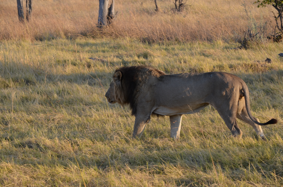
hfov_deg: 12.5
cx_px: 142
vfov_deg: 8.3
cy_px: 94
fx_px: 1294
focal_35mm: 165
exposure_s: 1/200
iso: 200
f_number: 7.1
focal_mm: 110
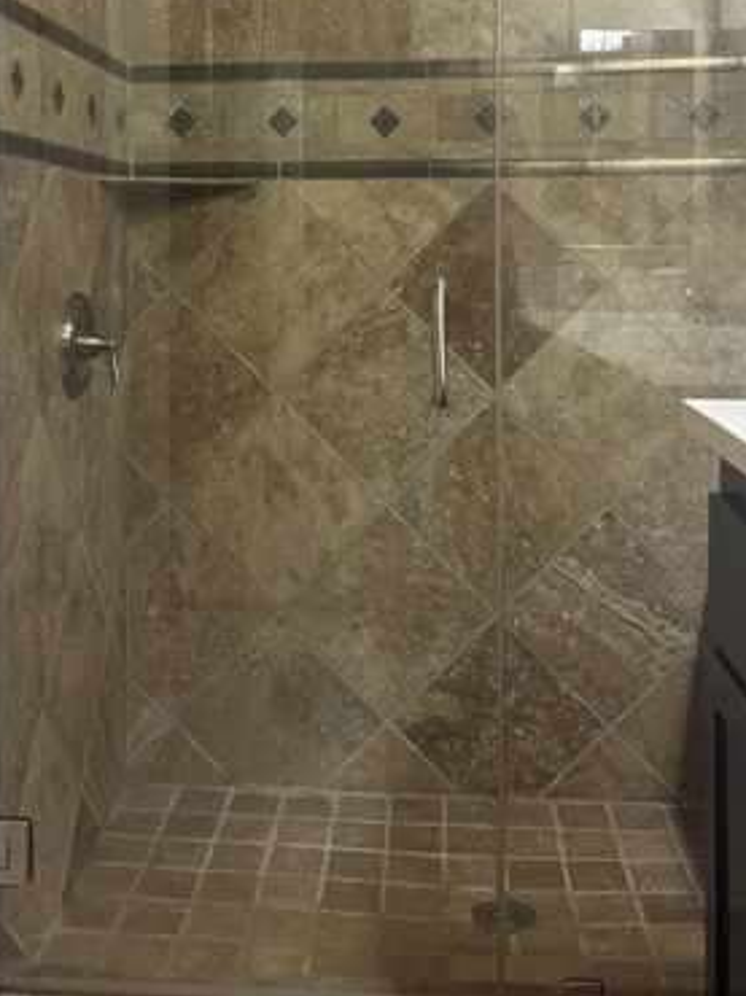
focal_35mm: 45
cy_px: 223
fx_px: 1295
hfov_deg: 32.1
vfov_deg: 40.6
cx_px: 320
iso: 80
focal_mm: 5.96
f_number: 1.6
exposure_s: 1/60
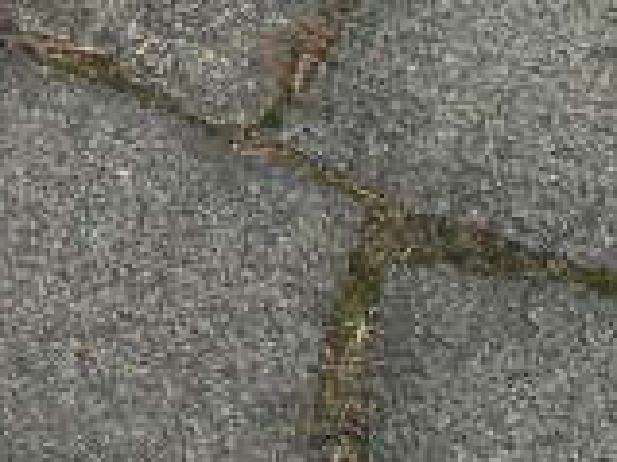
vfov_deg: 4.0
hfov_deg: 5.2
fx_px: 6430
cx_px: -1354
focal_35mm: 361
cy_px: -683
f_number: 5.6
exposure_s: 1/319
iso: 64
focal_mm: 9.3
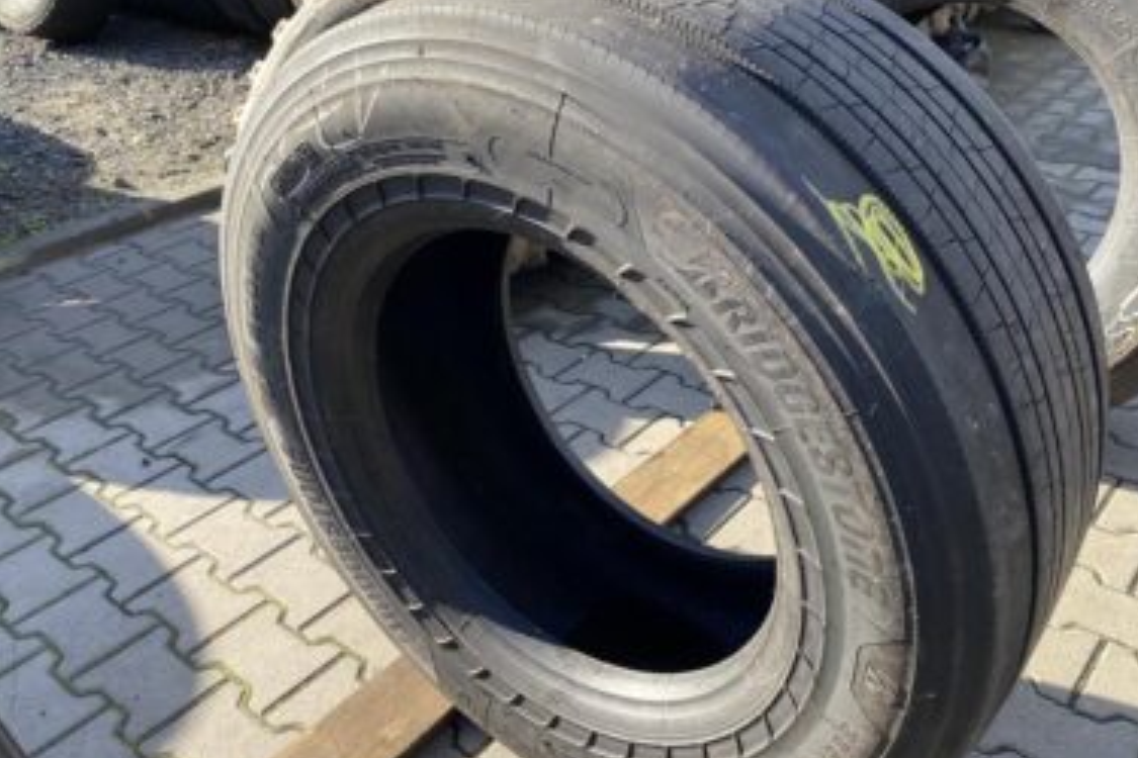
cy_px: 408
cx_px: 601
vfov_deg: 42.3
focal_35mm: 31
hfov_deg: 60.2
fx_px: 980
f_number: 1.8
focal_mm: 4.25
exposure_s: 1/349
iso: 32
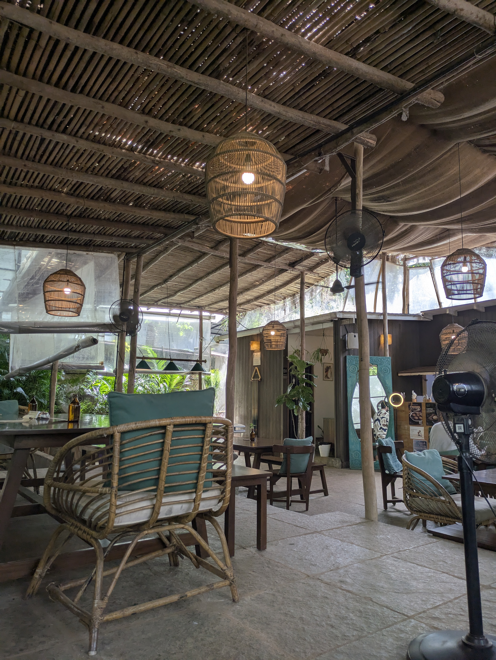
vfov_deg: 69.4
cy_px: 330
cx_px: 248
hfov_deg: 54.9
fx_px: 477
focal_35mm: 25
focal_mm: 5.43
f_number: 1.89
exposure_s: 1/156
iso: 41
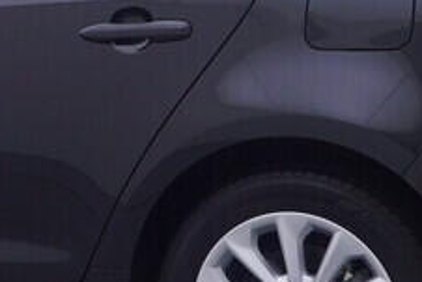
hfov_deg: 14.0
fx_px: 1679
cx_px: -49
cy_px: 88
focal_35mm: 143
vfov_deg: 9.6
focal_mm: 15
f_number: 5
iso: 200
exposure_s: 1/80
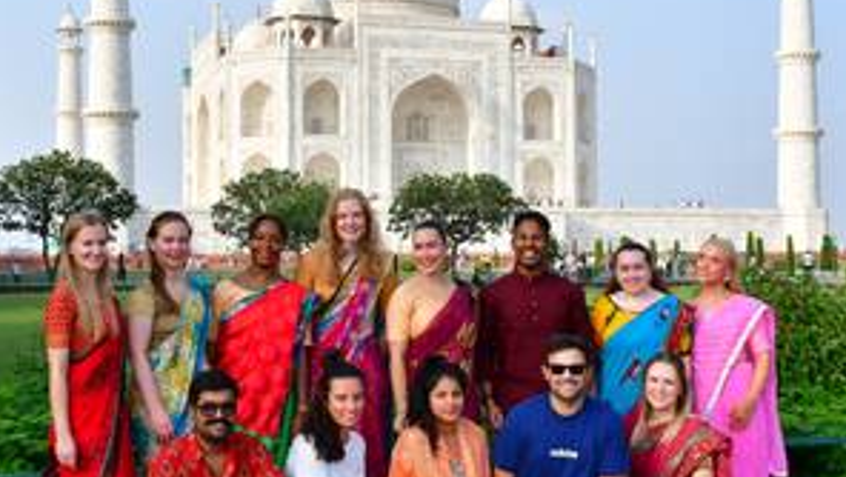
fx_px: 1257
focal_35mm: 56
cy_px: 231
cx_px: 357
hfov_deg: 37.1
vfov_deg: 21.5
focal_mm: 22
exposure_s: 1/100
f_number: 10
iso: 100
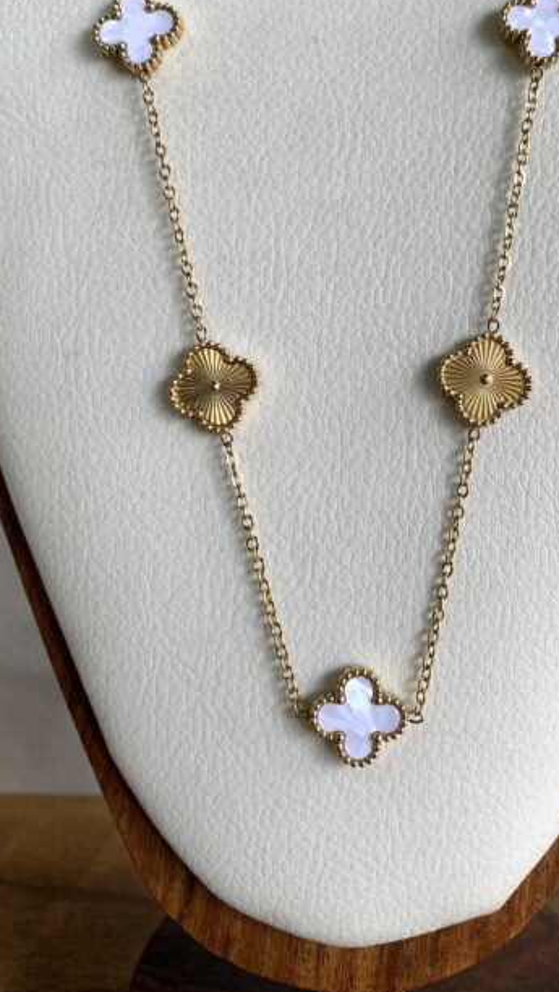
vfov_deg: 53.4
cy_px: 368
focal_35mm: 37
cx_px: 344
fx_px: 973
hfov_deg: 31.9
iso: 32
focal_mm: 4.25
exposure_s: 1/100
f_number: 1.8
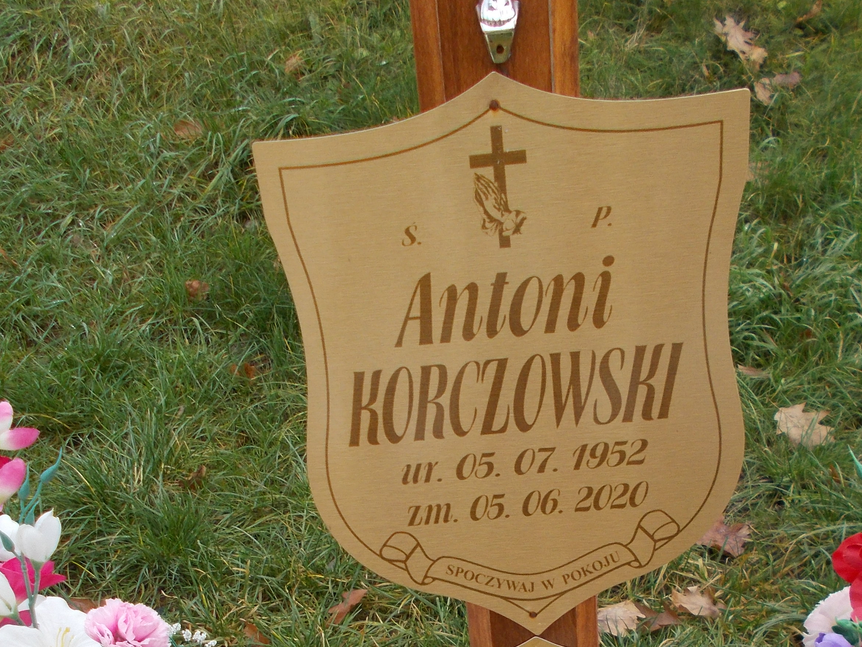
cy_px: 625
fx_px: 1270
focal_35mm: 51
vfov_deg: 27.2
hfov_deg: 37.5
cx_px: 447
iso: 80
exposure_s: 1/125
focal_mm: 4.6
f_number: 3.2
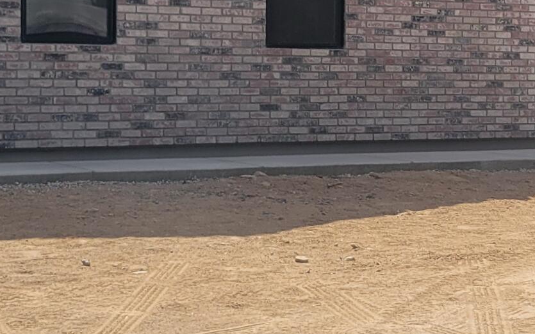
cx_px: 382
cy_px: 90
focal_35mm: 99
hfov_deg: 20.9
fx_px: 1444
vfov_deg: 13.2
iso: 40
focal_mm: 5.4
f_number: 1.8
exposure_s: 1/3211
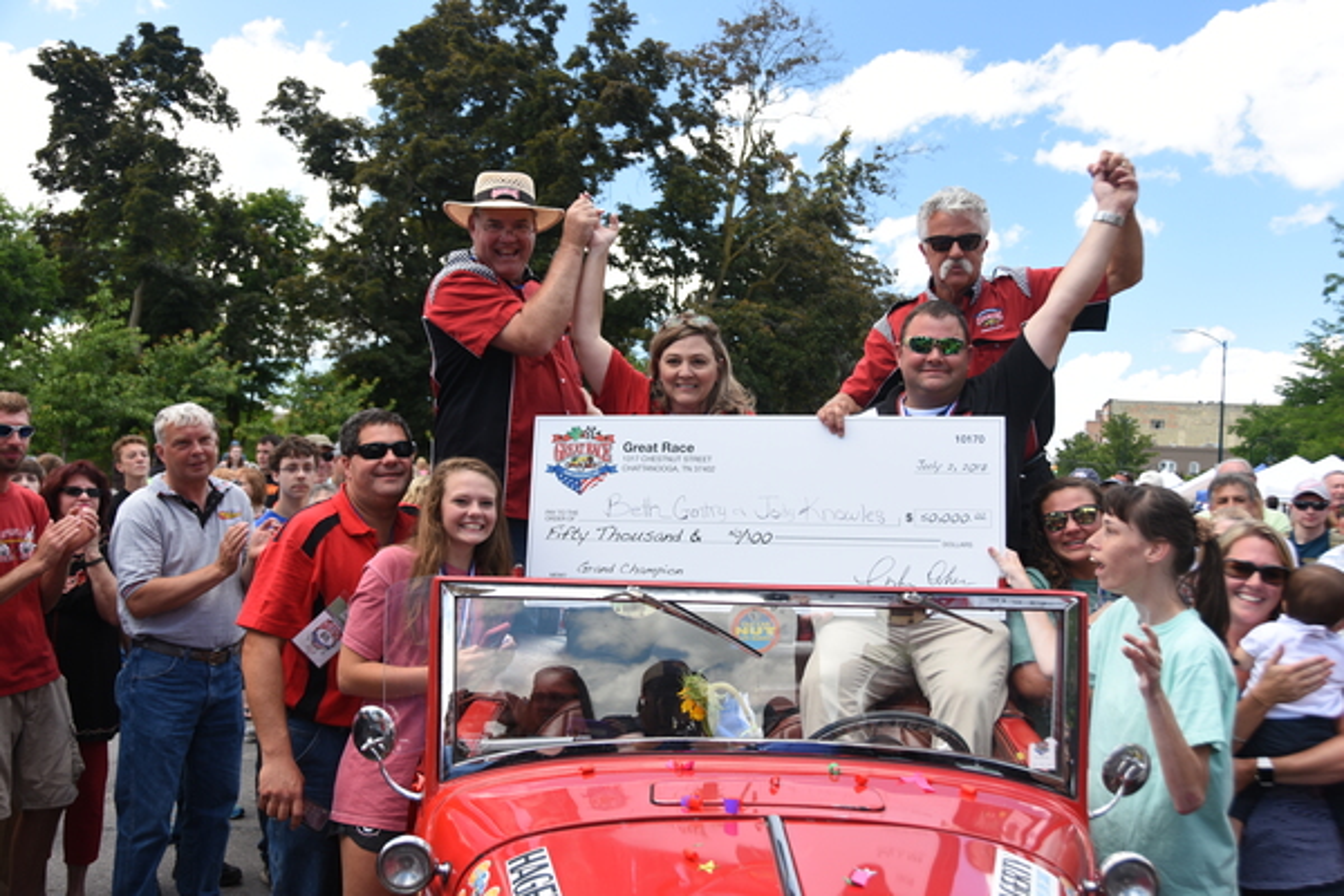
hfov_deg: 57.2
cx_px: 672
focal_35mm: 33
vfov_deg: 40.0
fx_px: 1232
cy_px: 448
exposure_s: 1/250
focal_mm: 22
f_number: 4.5
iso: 200
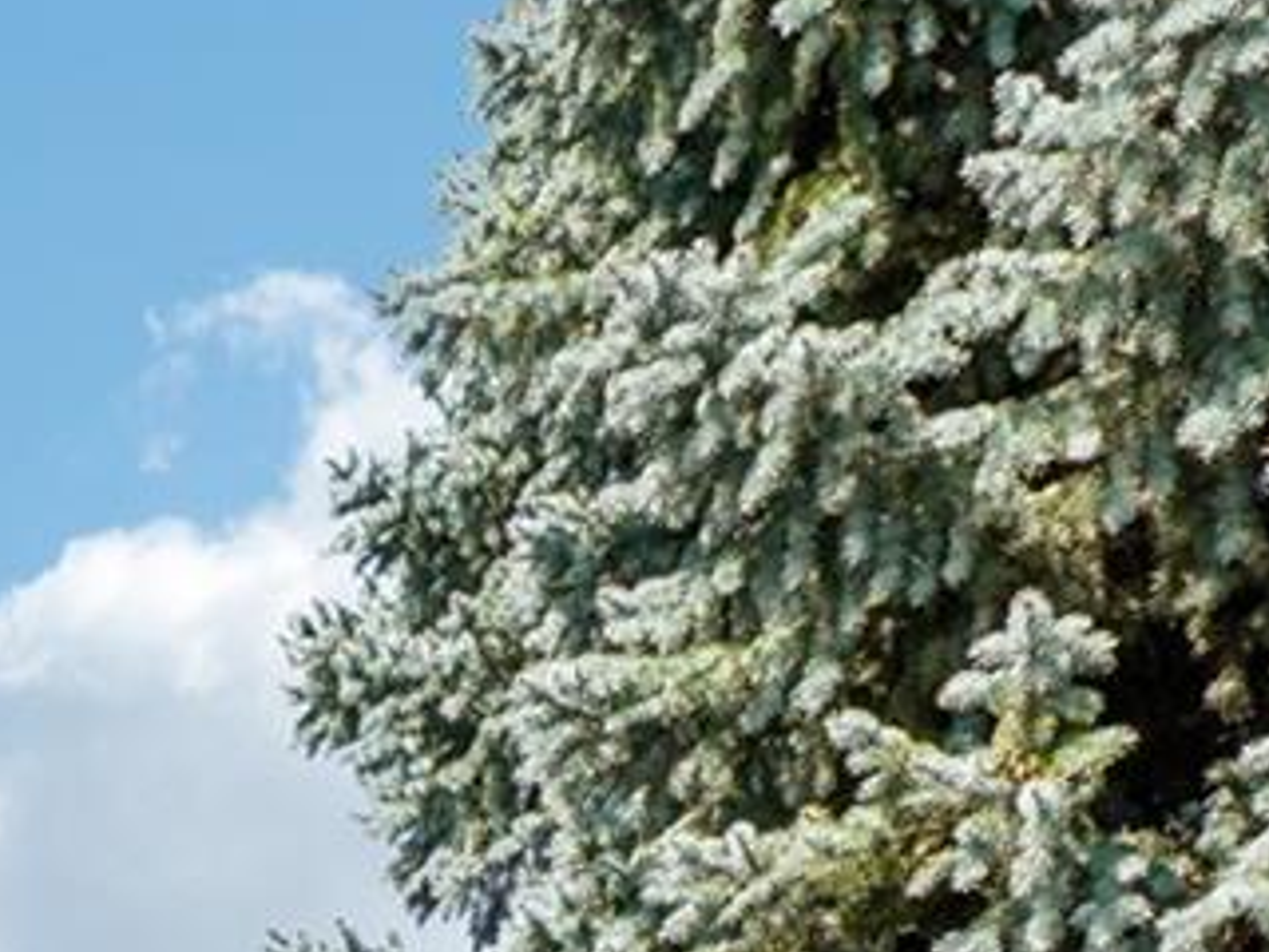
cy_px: 1944
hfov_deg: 14.2
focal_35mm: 101
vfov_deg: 12.7
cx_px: -1670
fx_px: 3703
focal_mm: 14
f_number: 8
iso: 100
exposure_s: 1/250
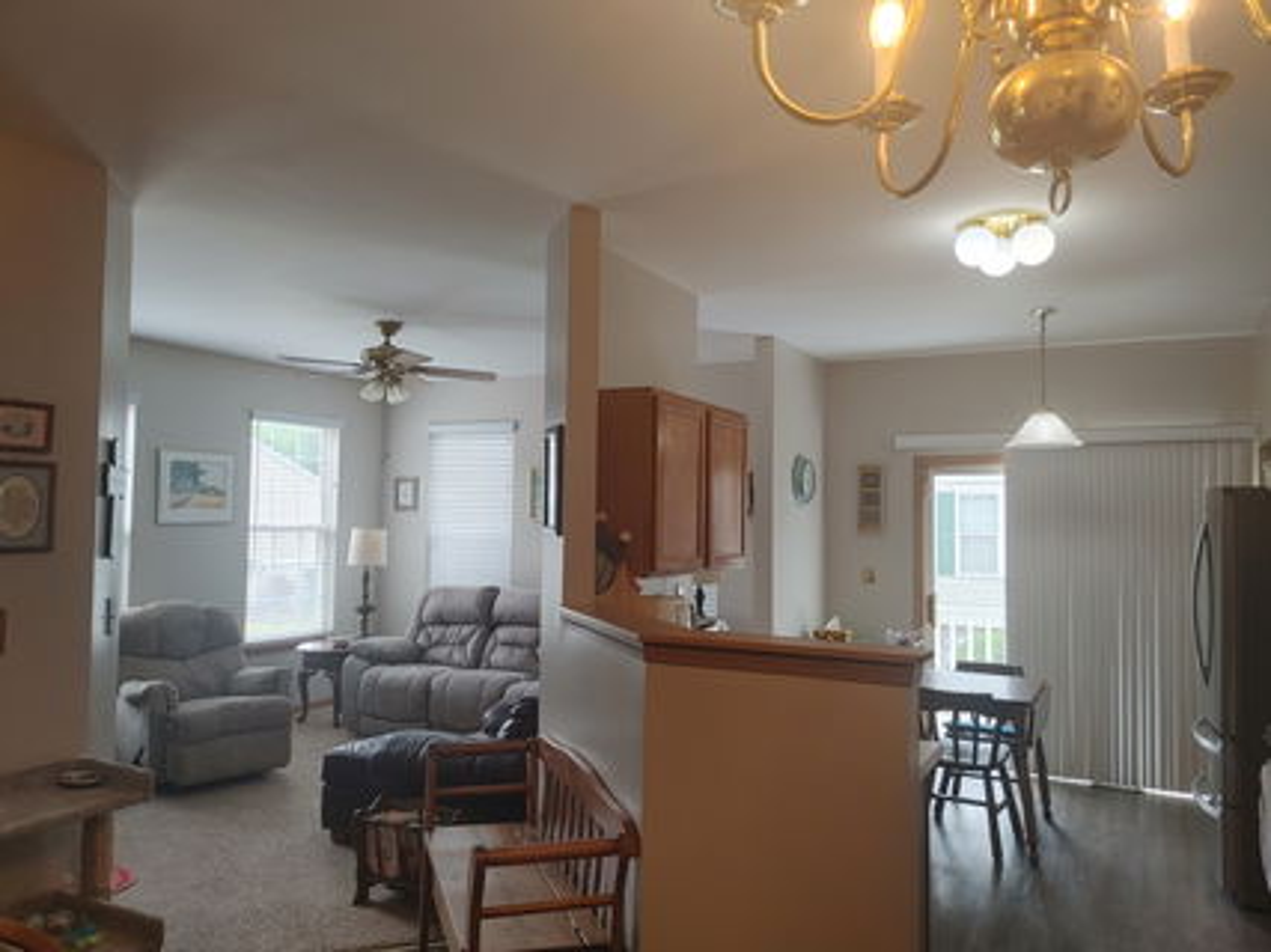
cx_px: 636
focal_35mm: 26
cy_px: 476
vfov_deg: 53.0
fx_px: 954
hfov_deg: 67.3
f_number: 1.8
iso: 100
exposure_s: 1/120
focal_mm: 4.81
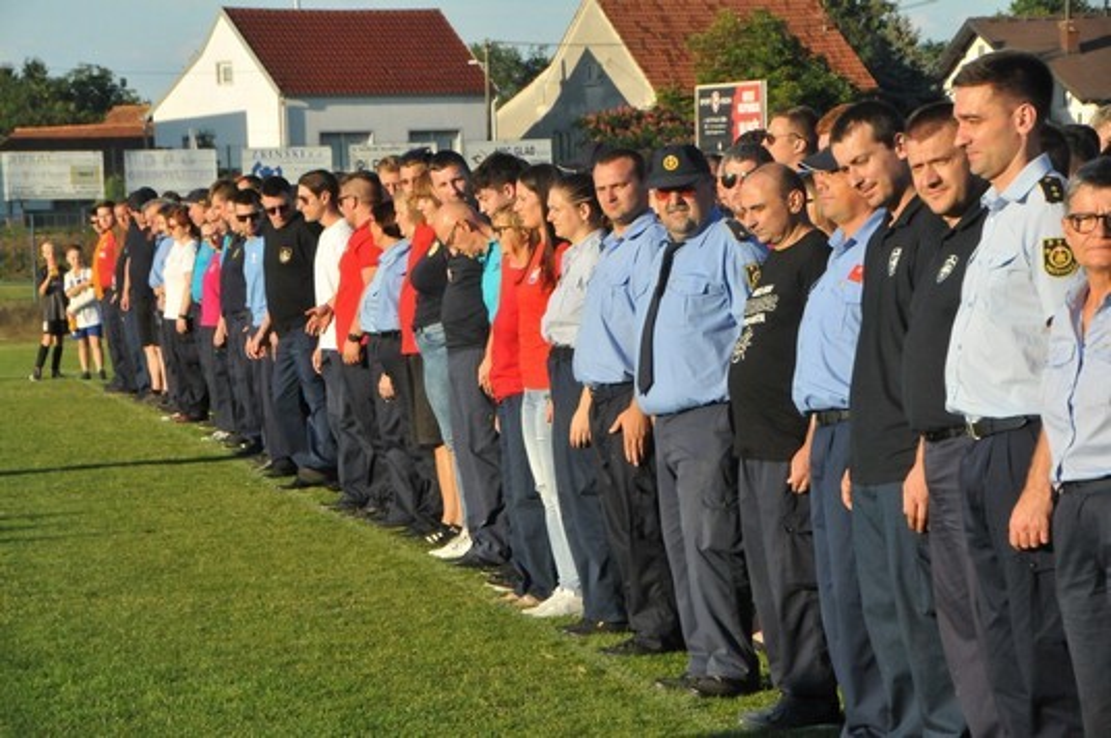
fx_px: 4161
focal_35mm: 135
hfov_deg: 15.2
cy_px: 369
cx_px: 556
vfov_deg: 10.1
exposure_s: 1/1000
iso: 1600
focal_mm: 90
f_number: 16
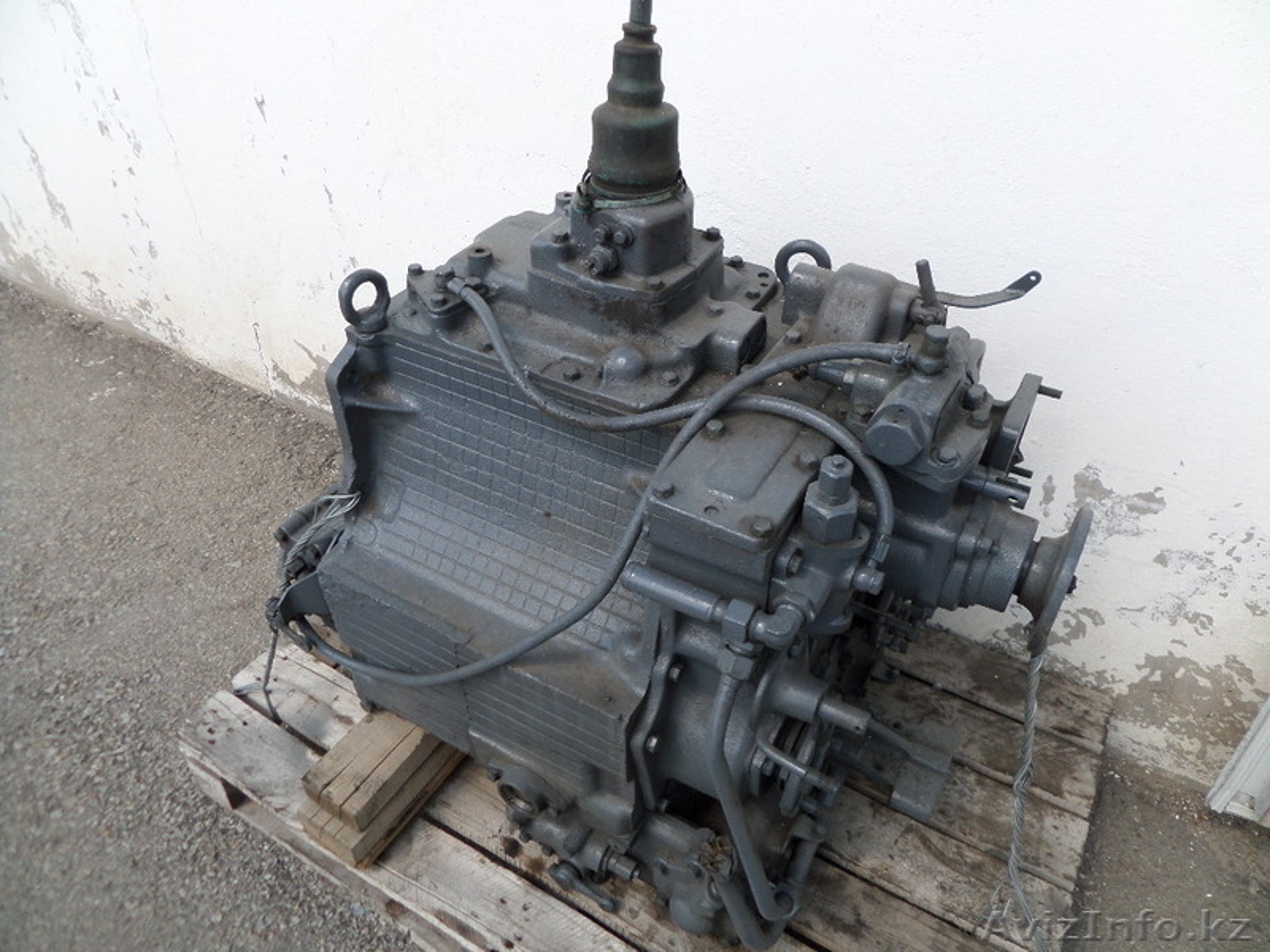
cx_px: 635
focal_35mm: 24
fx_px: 881
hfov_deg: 71.6
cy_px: 476
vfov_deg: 56.8
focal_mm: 4.3
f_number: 3.1
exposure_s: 1/500
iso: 80
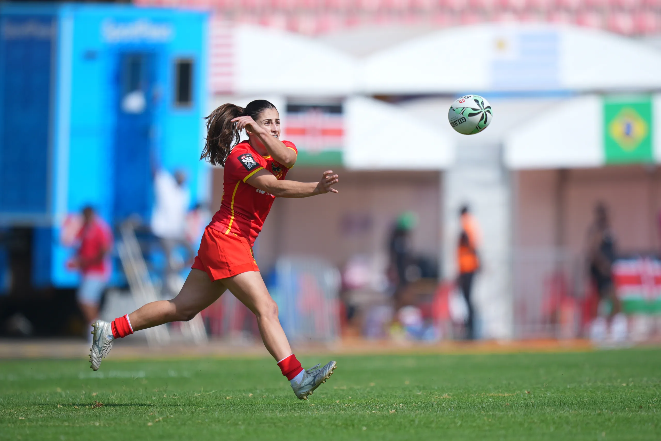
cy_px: 220
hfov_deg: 3.4
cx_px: 330
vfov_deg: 2.3
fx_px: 11016
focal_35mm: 600
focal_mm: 400
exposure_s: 1/3200
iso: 160
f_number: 2.8
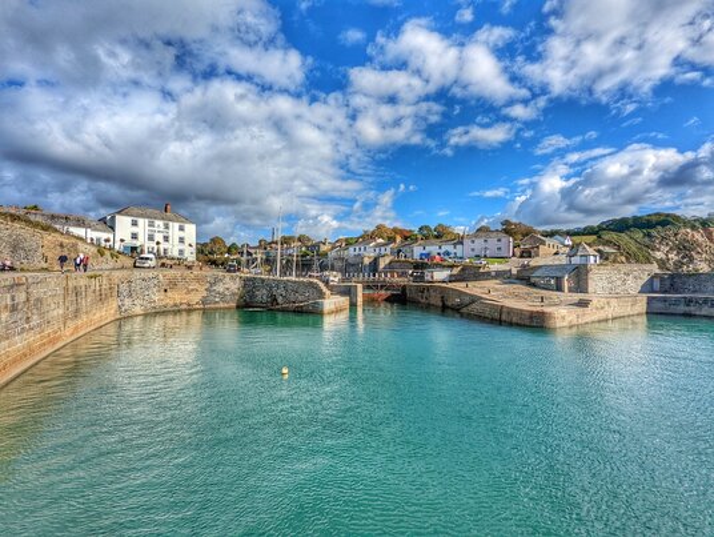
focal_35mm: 16
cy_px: 268
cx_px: 357
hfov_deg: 94.4
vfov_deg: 78.2
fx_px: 330
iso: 47
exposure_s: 1/1938
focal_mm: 2.35
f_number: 2.2
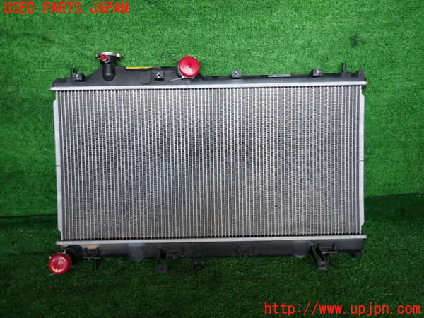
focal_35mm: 25
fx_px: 306
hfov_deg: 69.4
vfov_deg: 54.9
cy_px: 159
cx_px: 212
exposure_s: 1/60
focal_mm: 4.5
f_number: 2
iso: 100
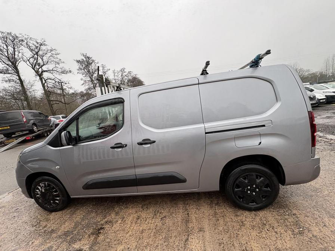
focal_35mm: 14
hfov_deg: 102.1
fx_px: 135
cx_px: 168
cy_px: 126
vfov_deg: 85.7
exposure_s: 1/99
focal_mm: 2.22
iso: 50
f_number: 2.2
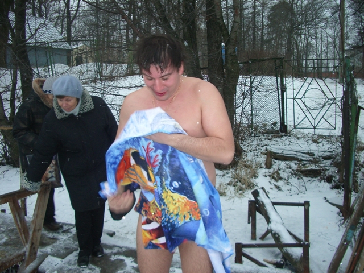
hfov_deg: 52.6
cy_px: 136
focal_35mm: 35
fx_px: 368
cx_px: 182
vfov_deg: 40.7
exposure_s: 1/80
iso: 100
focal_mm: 5.8
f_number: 2.6
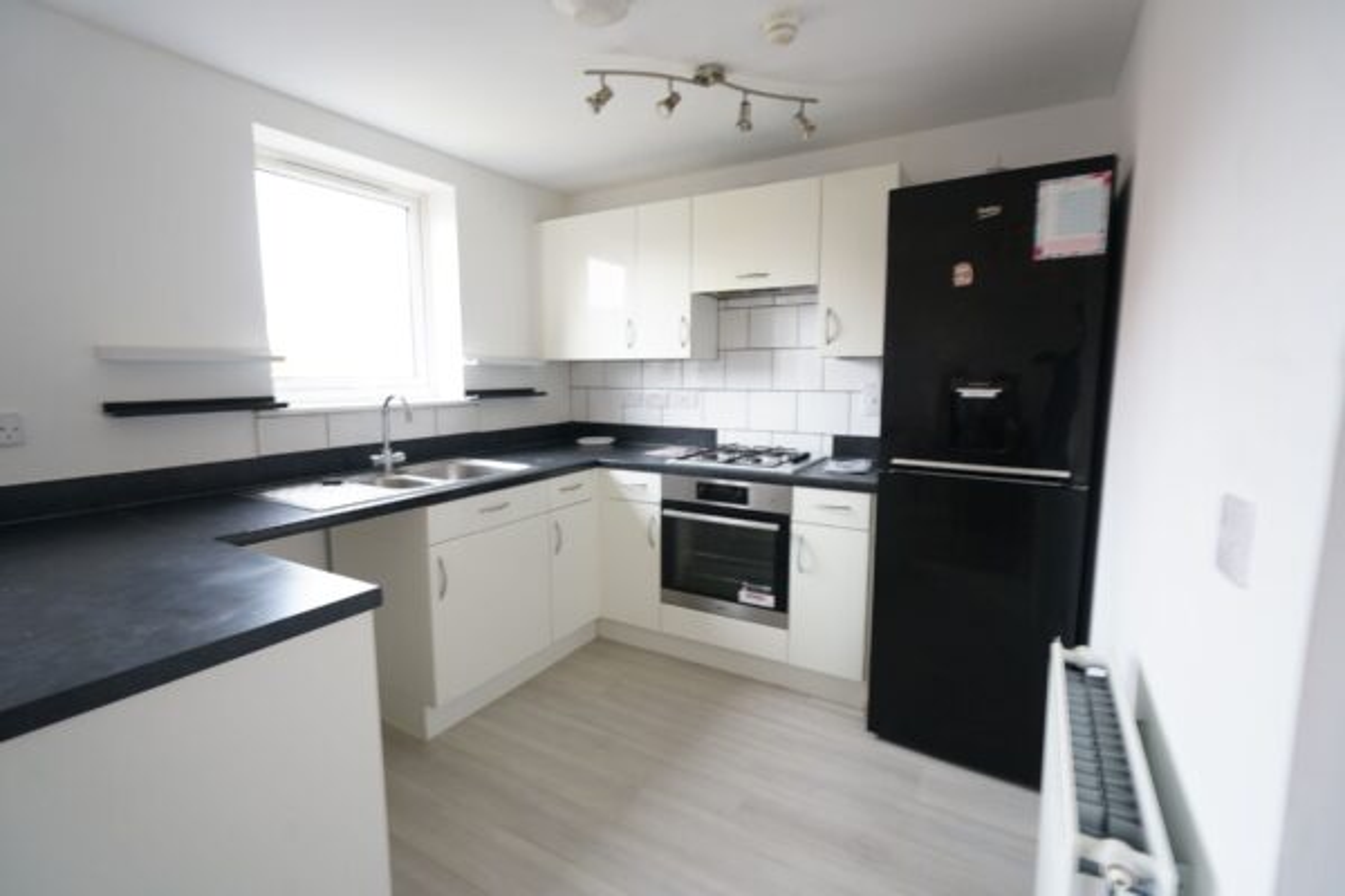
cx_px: 672
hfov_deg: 96.7
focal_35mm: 16
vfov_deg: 73.7
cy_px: 448
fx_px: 598
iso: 500
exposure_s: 1/6
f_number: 5
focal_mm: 16
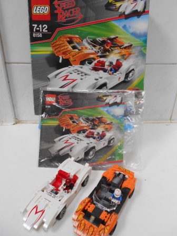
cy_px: 118
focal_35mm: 26
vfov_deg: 67.3
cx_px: 88
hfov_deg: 53.1
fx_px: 177
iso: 200
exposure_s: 1/30
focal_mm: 4.6
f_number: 3.2
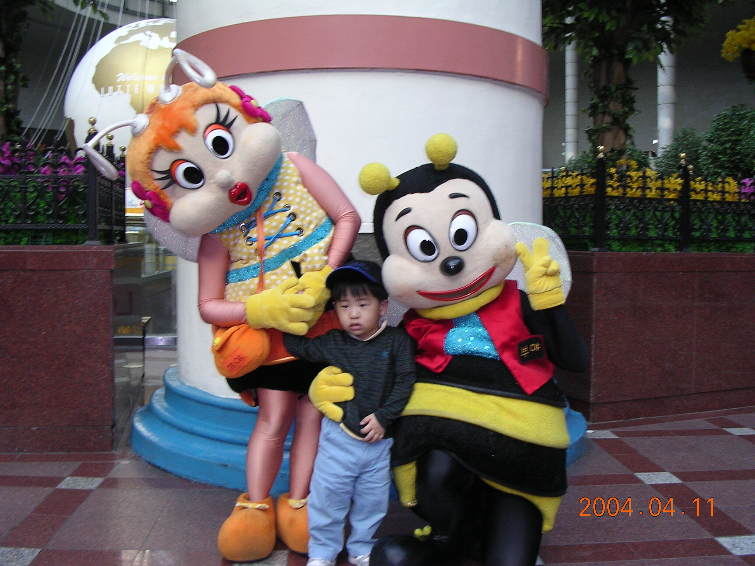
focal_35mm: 38
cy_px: 283
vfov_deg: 37.7
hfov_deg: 49.0
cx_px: 378
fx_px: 829
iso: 100
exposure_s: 1/33.8
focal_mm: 5.8
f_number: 2.8
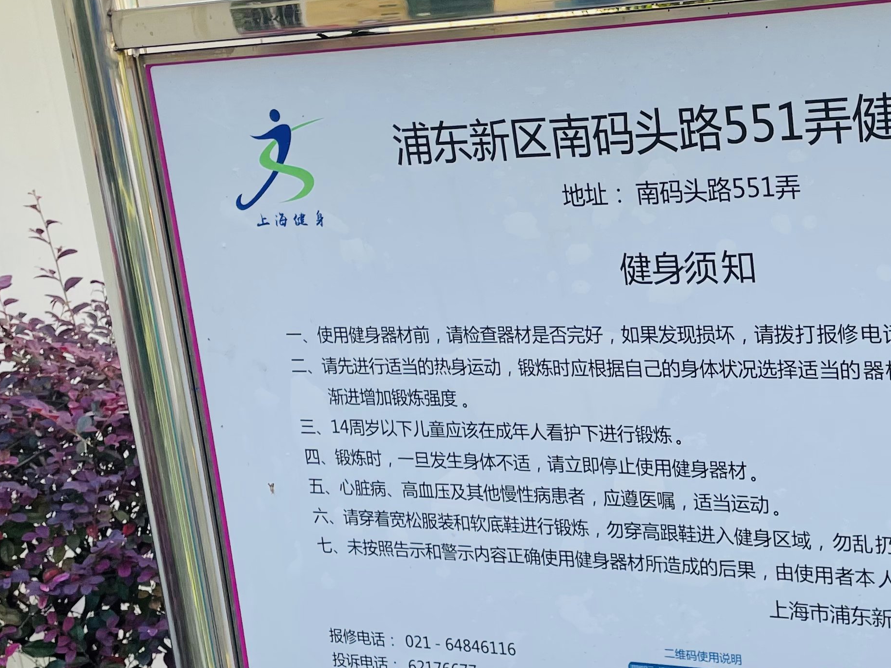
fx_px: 1467
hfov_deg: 32.7
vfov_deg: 25.6
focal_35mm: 57
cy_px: 361
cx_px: 726
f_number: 1.6
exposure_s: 1/647
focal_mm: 4.2
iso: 32
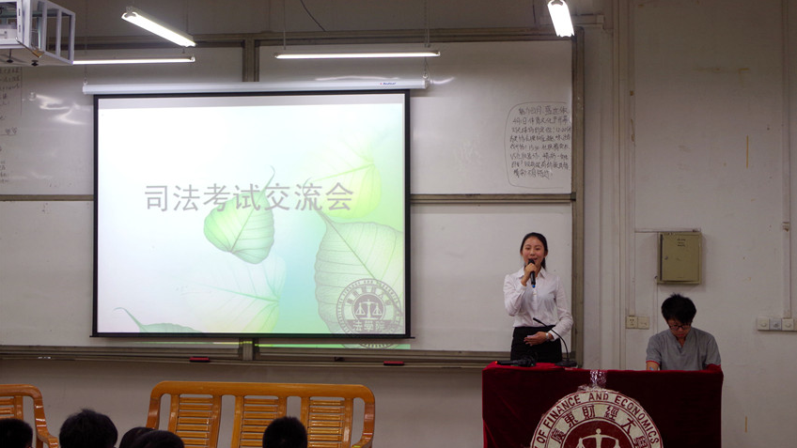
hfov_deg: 33.3
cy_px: 257
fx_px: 1331
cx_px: 398
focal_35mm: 63
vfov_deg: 19.1
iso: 200
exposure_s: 1/40
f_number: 4.5
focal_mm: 40
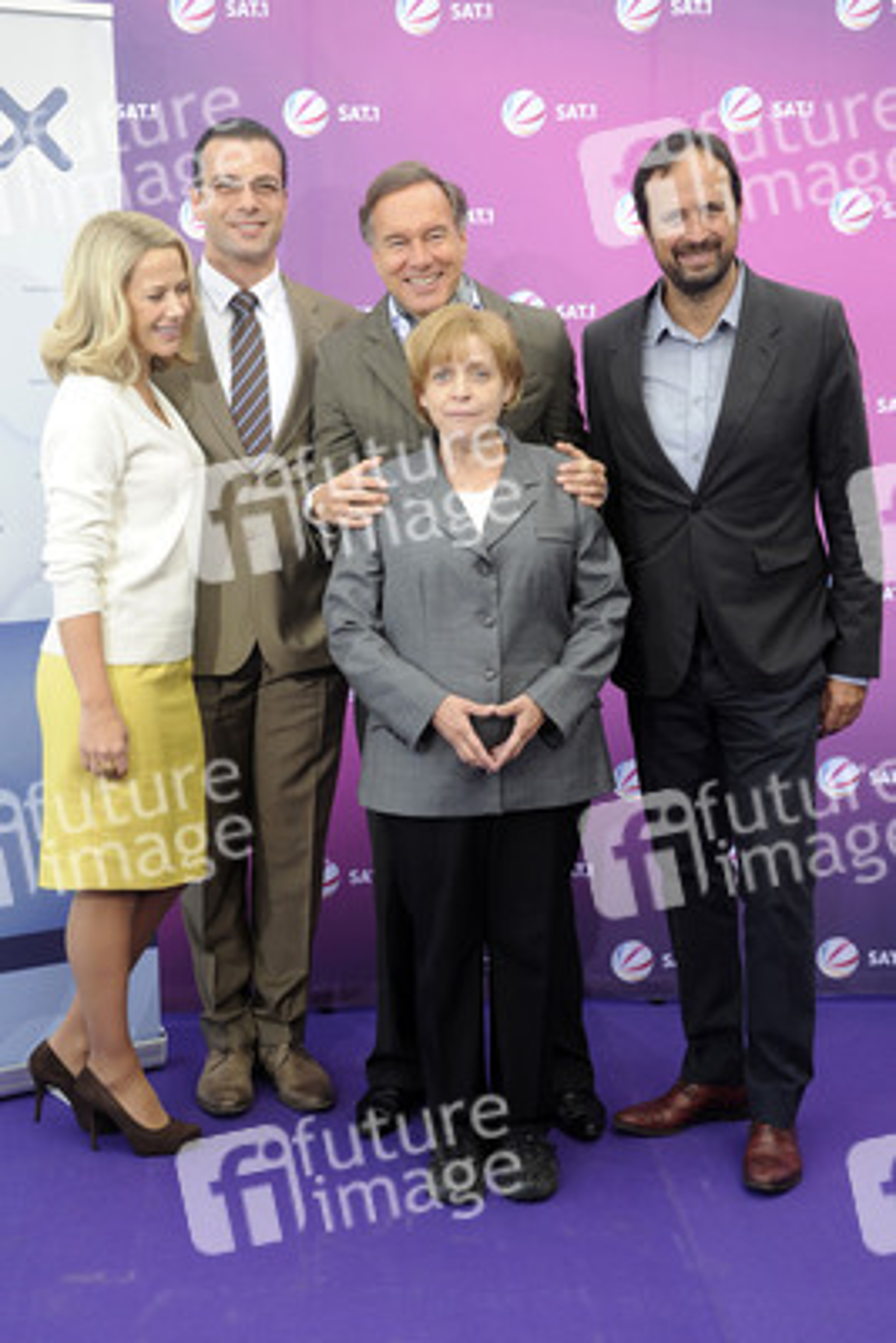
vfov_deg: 36.2
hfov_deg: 24.6
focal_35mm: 55
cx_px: 448
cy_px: 672
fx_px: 2051
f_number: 6.3
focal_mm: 55
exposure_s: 1/160
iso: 320
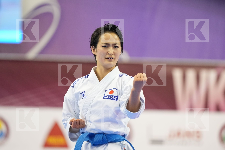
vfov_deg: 4.6
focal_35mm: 300
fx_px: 1875
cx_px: 112
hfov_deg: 6.9
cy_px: 75
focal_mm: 200
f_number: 2.8
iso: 2000
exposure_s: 1/500
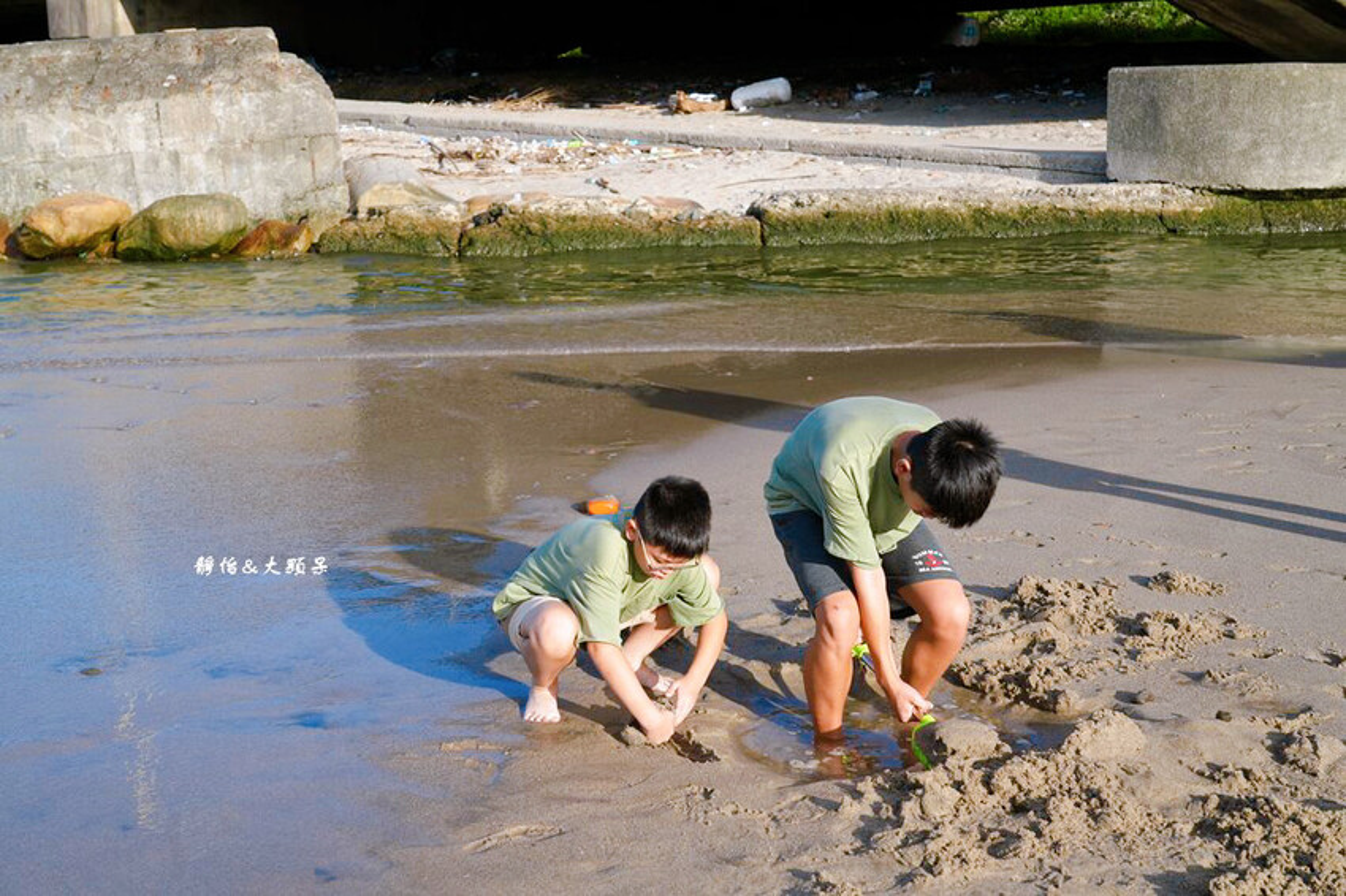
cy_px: 448
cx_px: 673
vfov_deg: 27.5
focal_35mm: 49
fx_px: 1831
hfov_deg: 40.4
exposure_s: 1/500
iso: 320
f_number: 8
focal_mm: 49
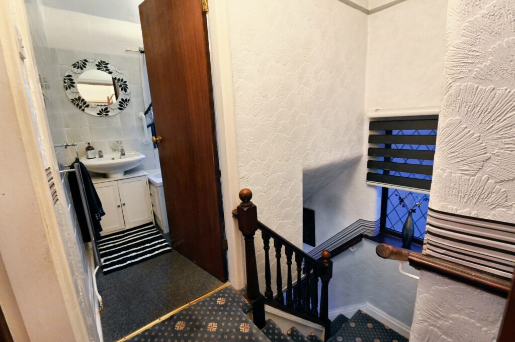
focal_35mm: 15
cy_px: 171
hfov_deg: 100.4
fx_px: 214
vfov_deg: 77.2
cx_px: 258
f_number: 10
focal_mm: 15
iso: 6400
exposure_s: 1/20
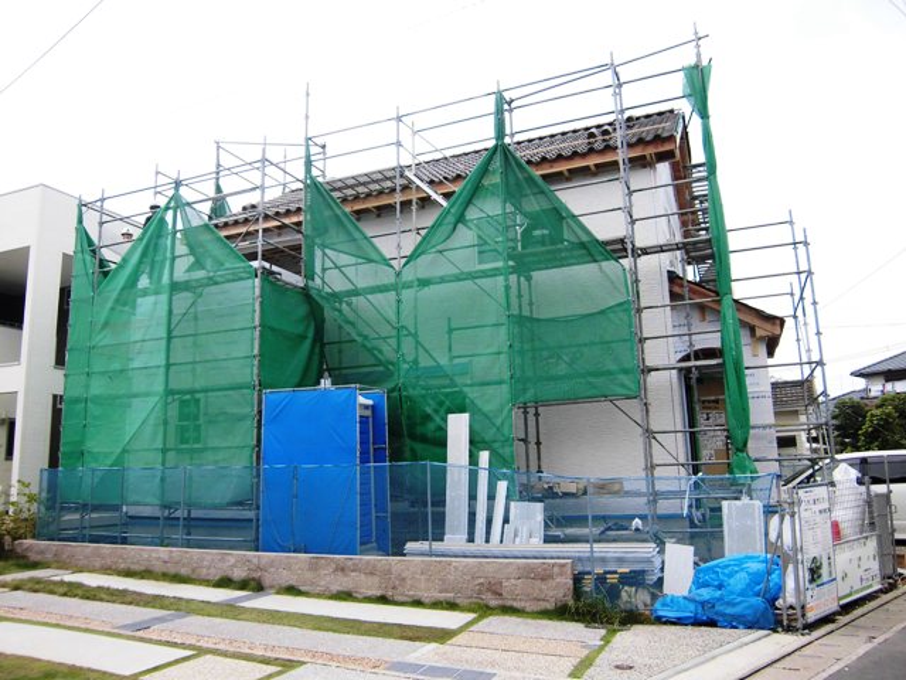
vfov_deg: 53.1
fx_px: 680
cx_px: 453
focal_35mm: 26
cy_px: 340
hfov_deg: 67.3
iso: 100
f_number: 2.8
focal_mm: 4.7
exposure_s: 1/640
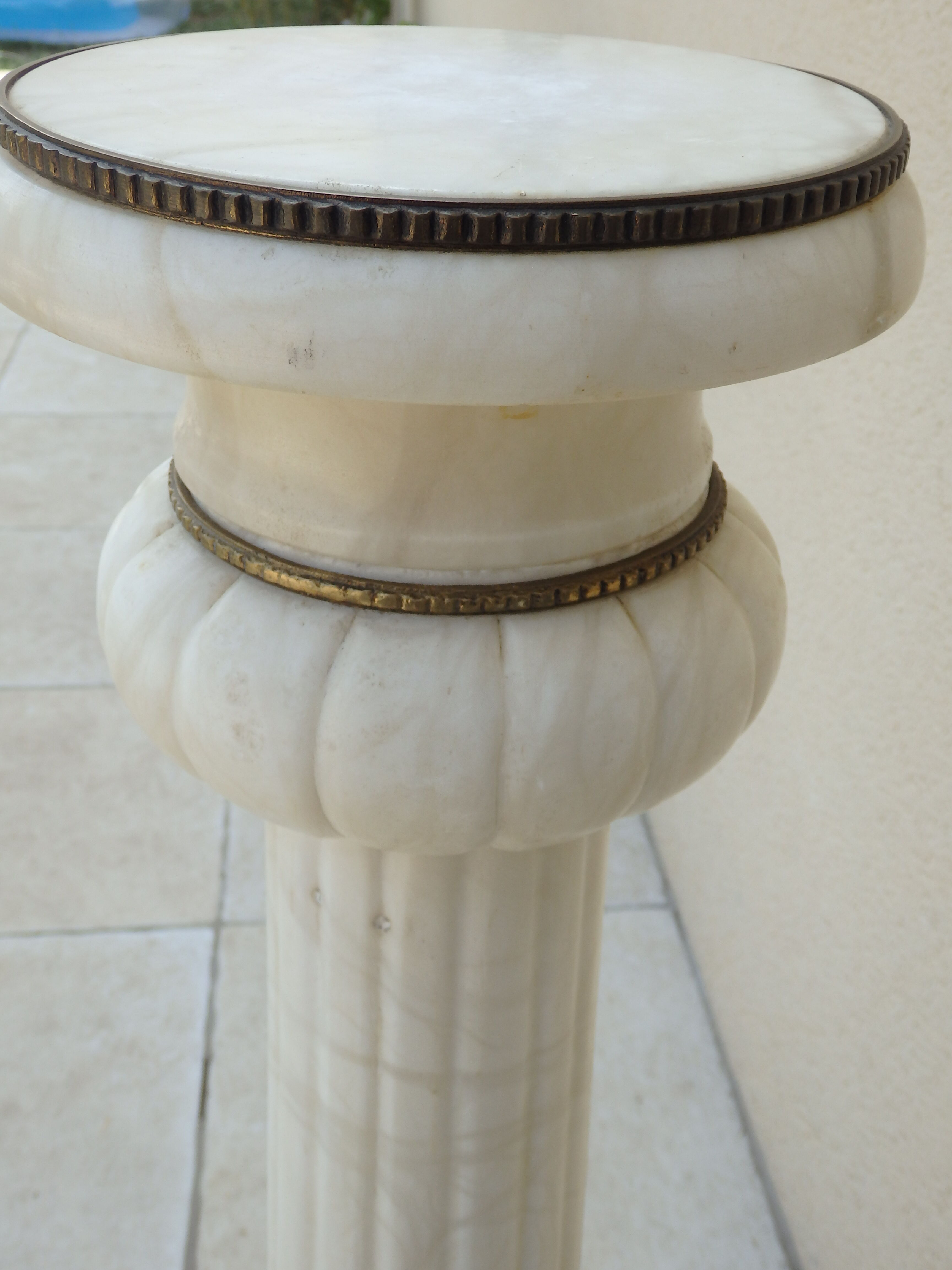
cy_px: 635
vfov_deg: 46.8
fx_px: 1467
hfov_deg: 36.0
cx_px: 476
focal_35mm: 40
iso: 125
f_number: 3.7
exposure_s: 1/400
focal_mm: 7.3
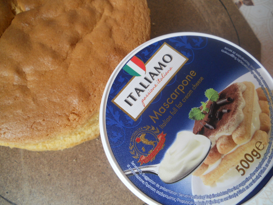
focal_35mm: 27
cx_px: 136
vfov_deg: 51.4
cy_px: 102
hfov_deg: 65.3
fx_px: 213
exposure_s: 1/30
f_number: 3.2
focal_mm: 4.9
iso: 100
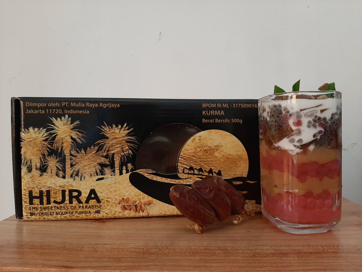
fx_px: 272
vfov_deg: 53.1
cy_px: 136
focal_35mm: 26
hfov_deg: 67.3
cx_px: 181
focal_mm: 3.93
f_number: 1.7
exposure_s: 1/50
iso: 100
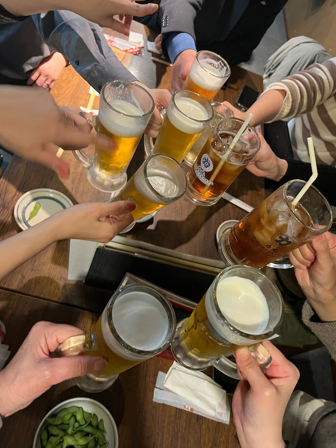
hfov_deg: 53.1
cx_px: 168
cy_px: 224
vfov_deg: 67.3
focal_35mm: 26
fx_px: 336
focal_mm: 5.1
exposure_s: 1/40
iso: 500
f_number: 1.6
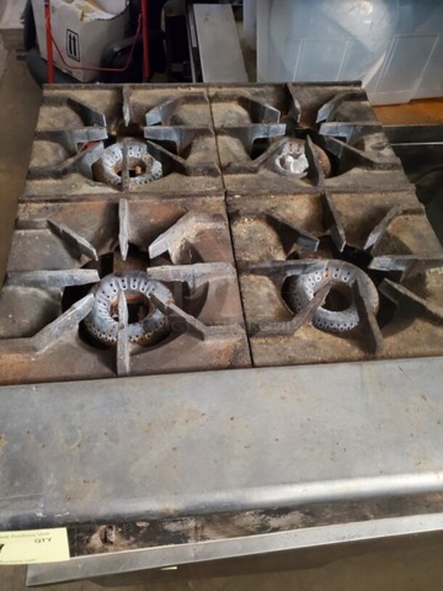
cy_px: 296
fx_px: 444
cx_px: 222
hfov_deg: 53.1
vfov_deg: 67.3
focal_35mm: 26
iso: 640
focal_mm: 4.3
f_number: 1.5
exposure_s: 1/17
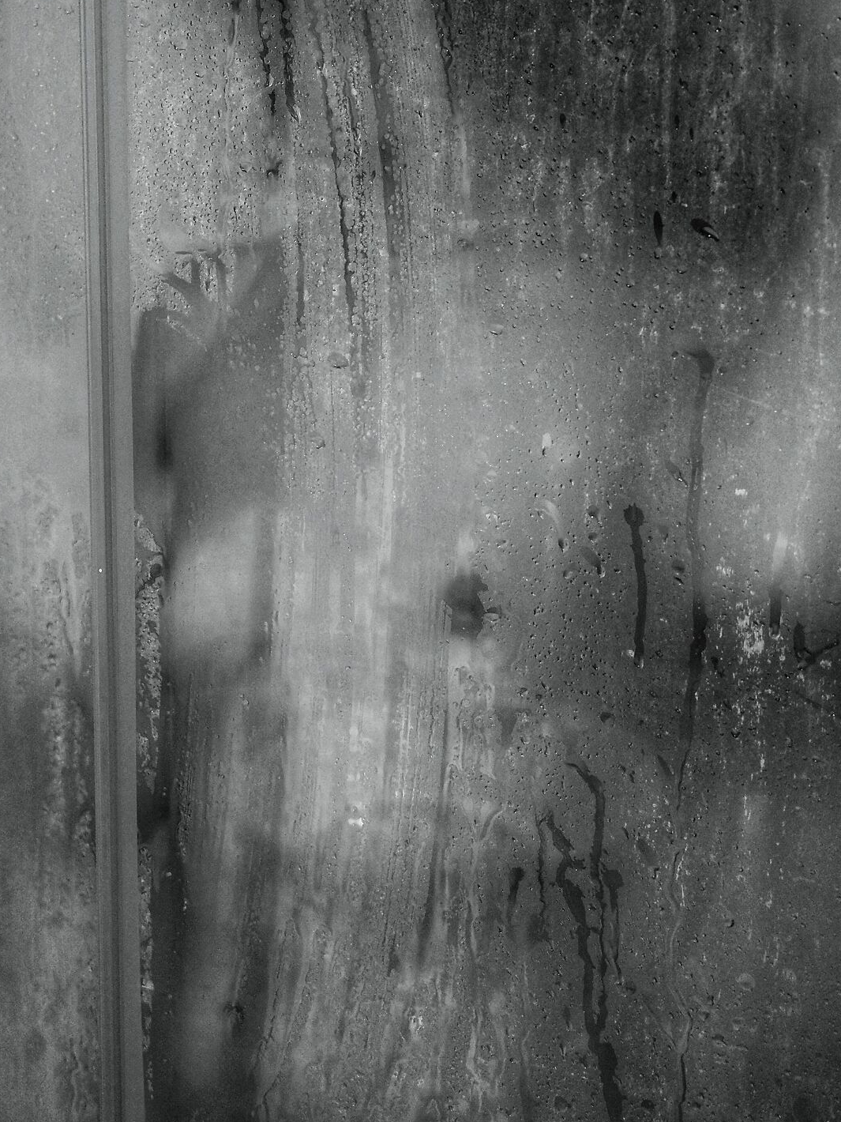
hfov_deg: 22.6
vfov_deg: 29.8
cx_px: 369
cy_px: 482
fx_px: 2106
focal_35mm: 65
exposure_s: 1/40
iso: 1600
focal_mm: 26
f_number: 2.8
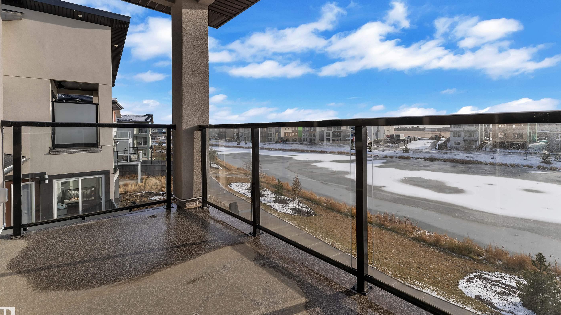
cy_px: 130
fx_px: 238
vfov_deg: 66.6
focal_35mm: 16
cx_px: 301
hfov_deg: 99.2
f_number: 8
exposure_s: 1/320
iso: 100
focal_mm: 14
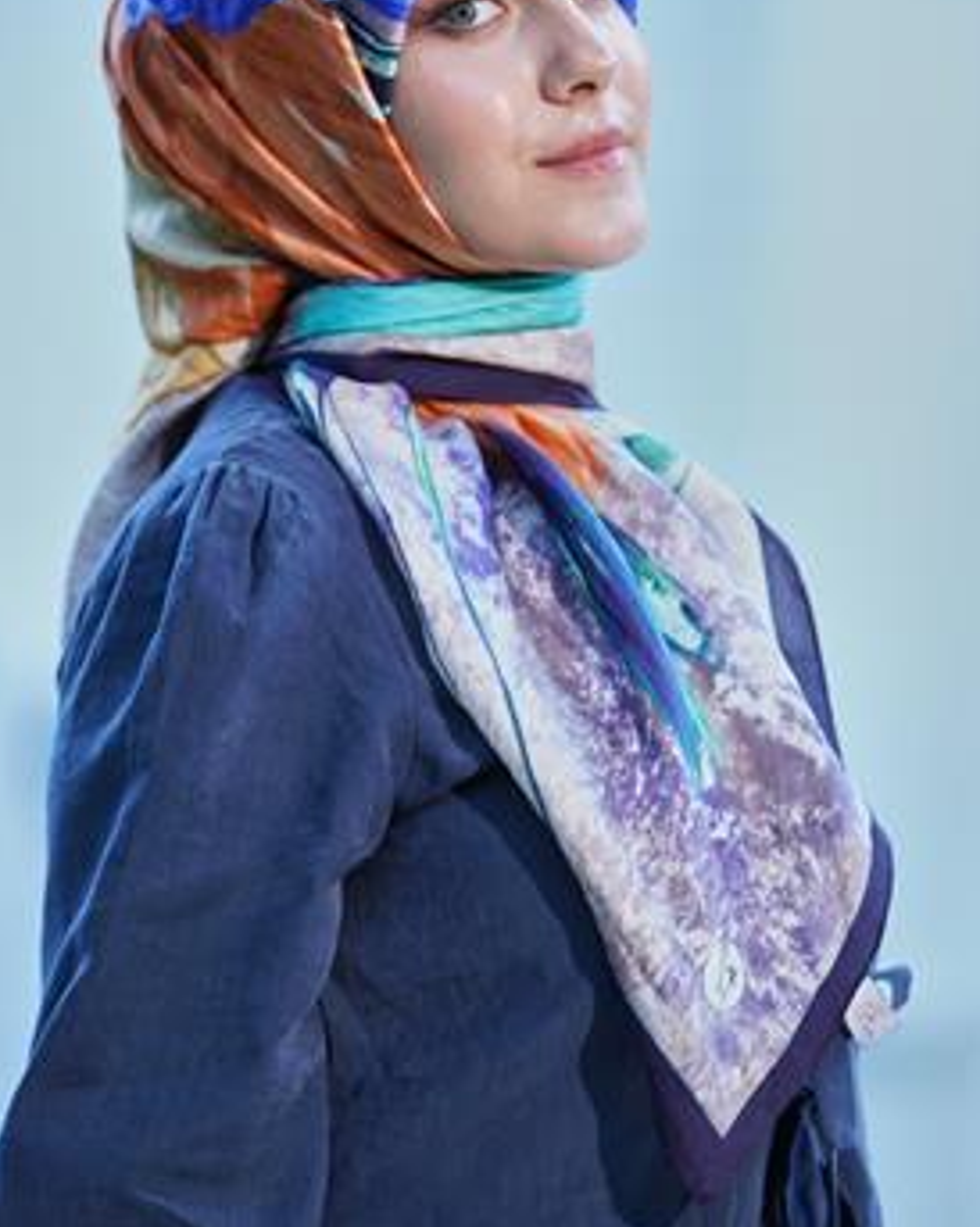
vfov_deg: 8.9
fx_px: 7838
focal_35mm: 216
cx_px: 461
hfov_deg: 7.2
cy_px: 433
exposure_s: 1/200
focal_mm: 170
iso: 640
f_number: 3.5
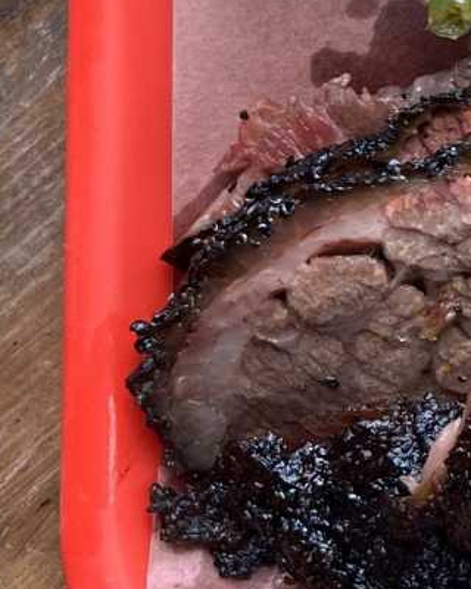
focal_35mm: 130
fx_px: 2265
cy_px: -131
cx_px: 1166
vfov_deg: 14.3
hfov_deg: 10.2
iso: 50
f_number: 1.5
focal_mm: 5.7
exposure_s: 1/367
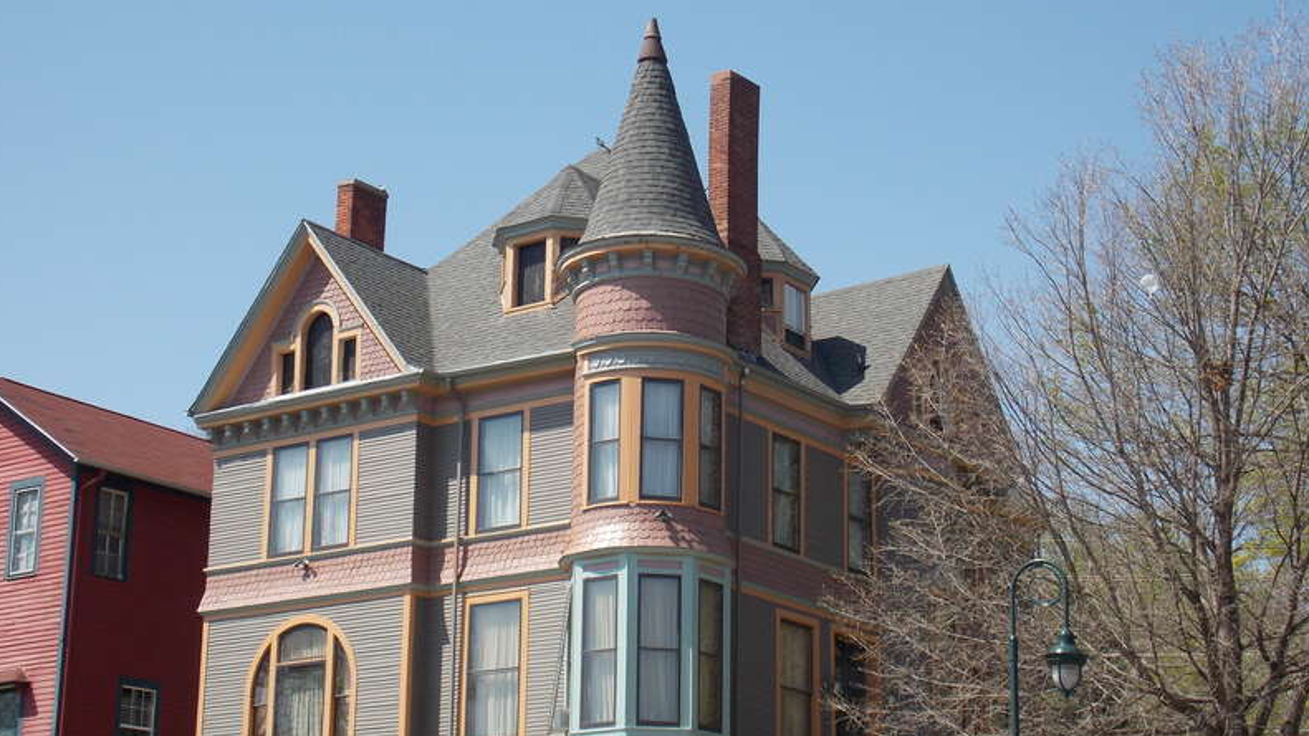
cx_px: 650
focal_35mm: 65
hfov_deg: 32.4
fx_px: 2256
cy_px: 443
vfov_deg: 18.5
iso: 80
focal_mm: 10.5
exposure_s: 1/500
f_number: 4
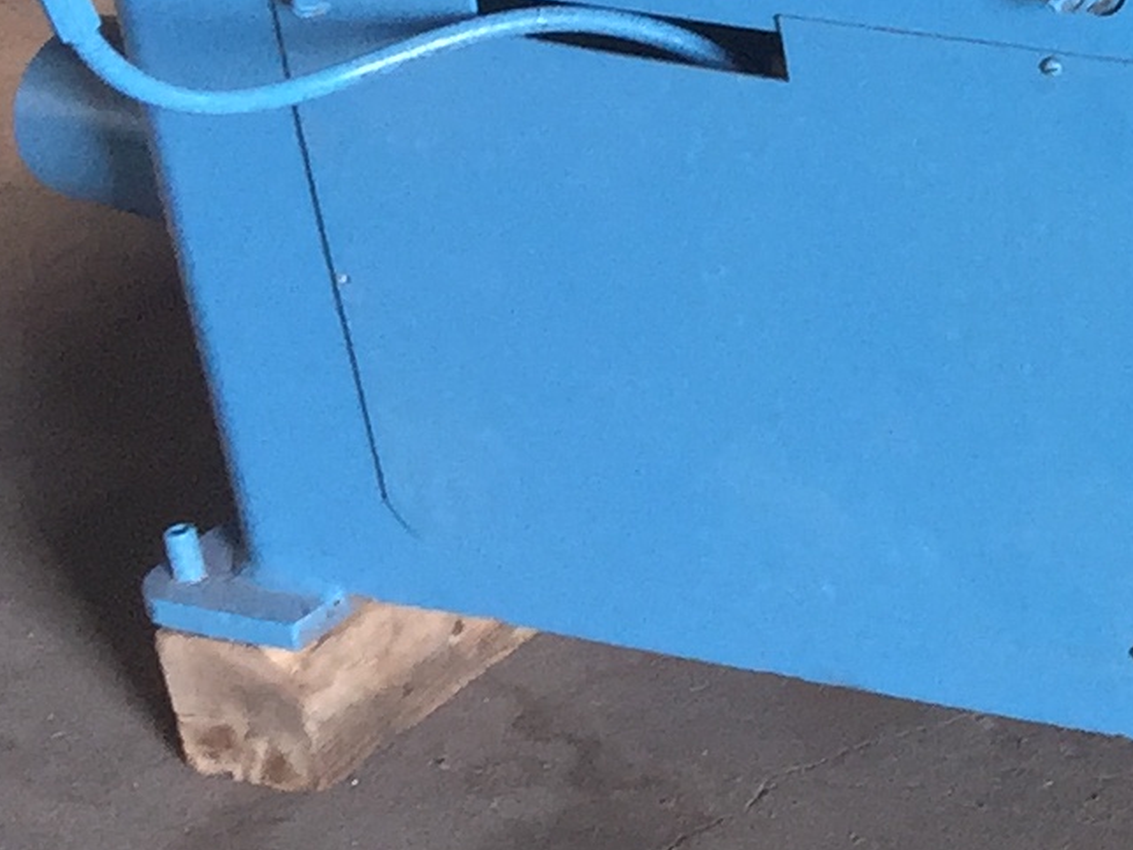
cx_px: 2521
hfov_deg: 11.6
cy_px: -16
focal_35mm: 147
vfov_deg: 10.0
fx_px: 4811
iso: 64
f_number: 2.2
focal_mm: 4.15
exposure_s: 1/30
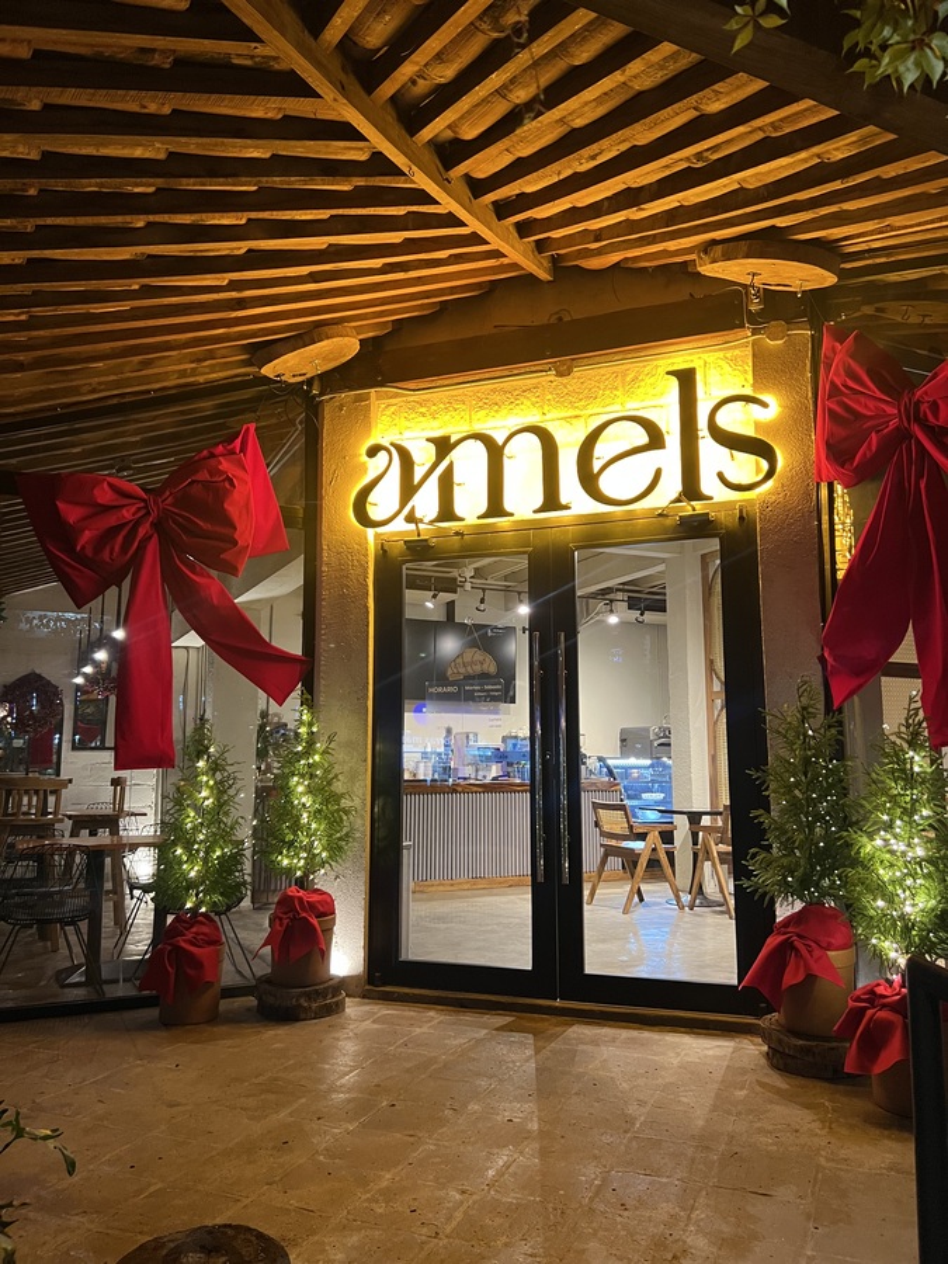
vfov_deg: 67.3
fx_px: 949
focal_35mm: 26
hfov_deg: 53.1
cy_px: 632
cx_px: 474
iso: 400
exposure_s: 1/60
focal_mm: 5.7
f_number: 1.5
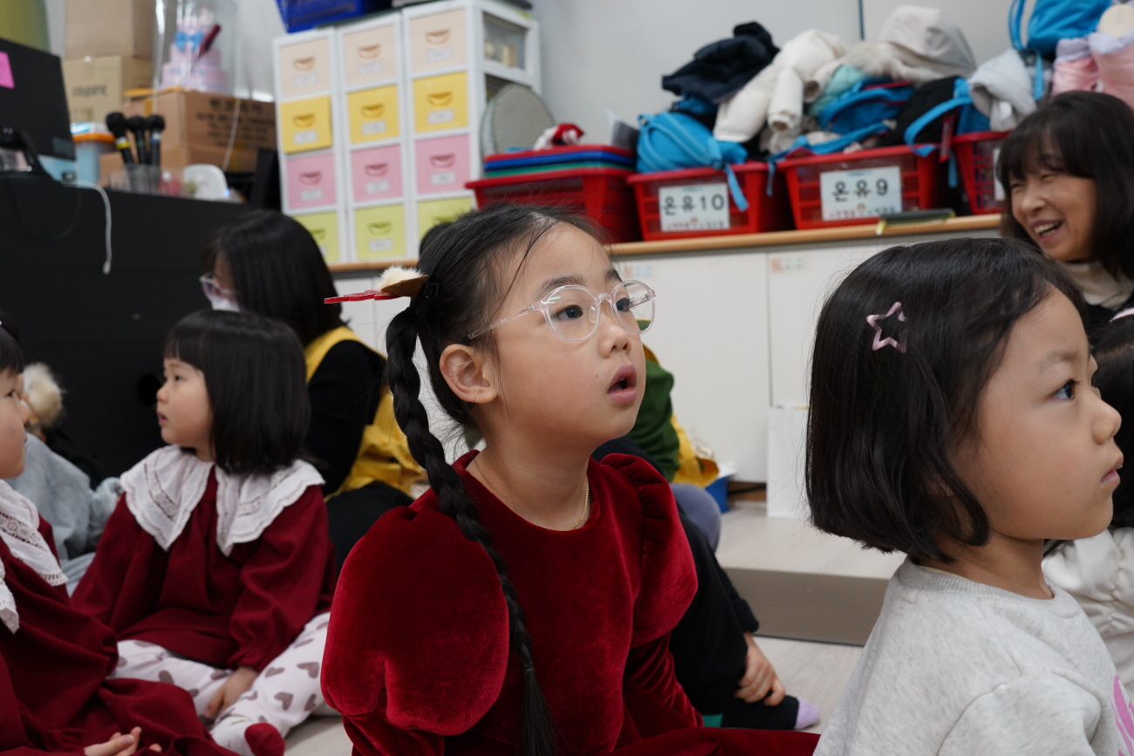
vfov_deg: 36.9
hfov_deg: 53.1
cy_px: 378
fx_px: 1134
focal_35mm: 36
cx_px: 567
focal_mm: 36
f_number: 7.1
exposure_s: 1/80
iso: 2500
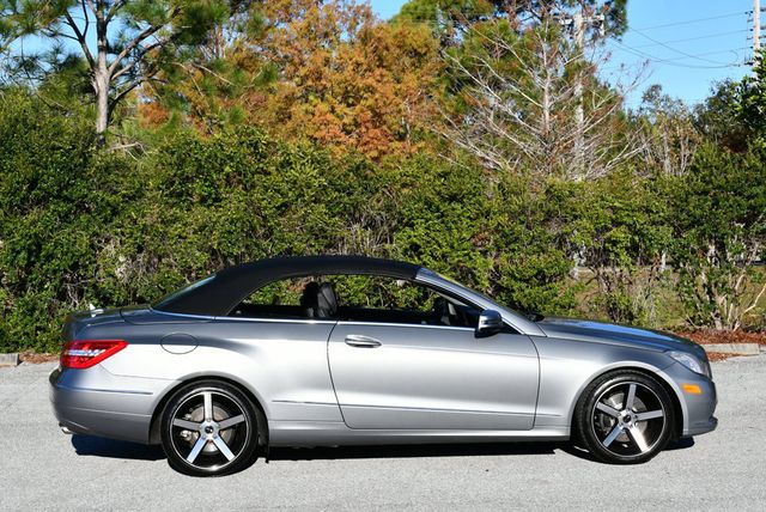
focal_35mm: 76
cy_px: 256
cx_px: 383
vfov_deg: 18.0
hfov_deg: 26.6
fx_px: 1619
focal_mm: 38
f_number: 9
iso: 100
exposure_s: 1/320
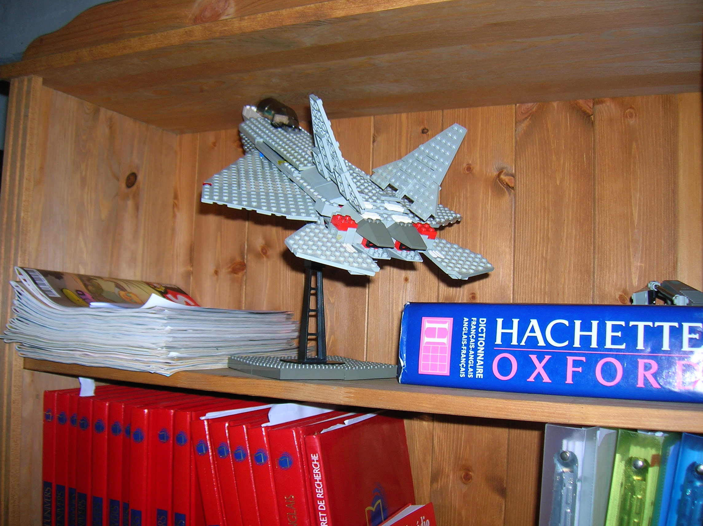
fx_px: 690
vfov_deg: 41.7
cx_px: 352
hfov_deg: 54.0
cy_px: 263
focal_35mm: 34
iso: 50
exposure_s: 1/60.1
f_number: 2.9
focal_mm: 5.7
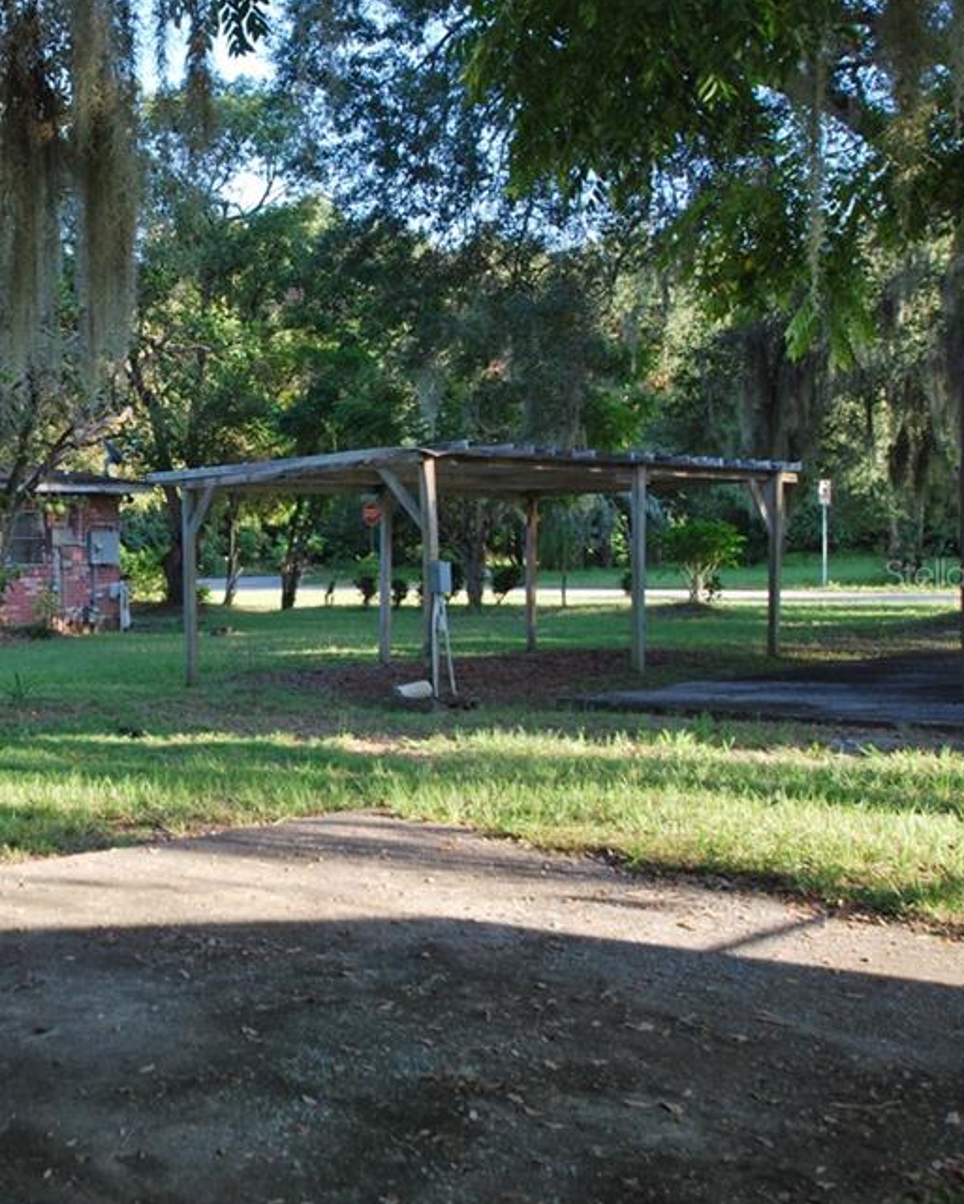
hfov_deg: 31.8
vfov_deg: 41.1
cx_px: 90
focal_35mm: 45
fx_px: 1604
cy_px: 573
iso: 200
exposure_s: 1/125
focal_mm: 20
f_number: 5.6
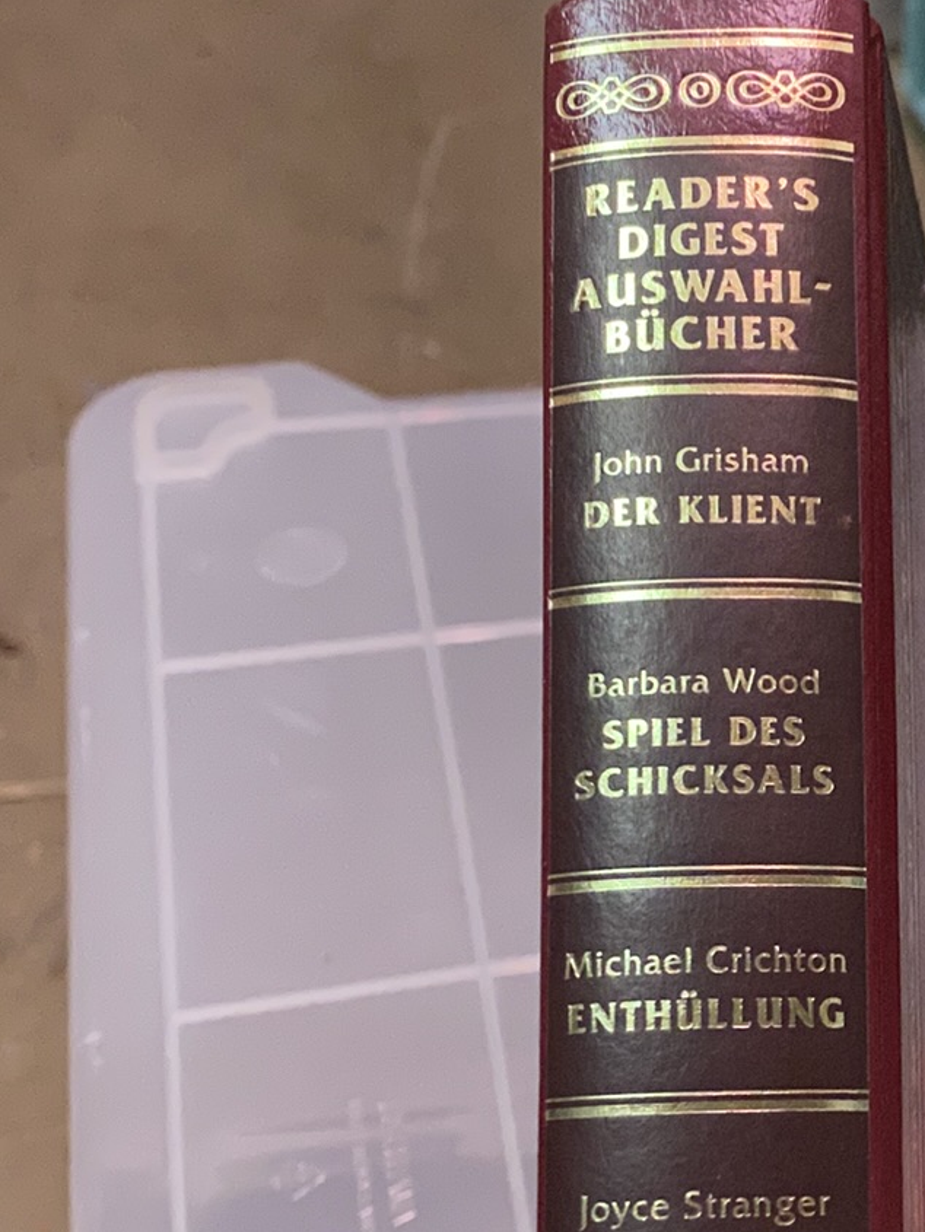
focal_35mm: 63
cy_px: 872
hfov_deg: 22.2
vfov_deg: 30.4
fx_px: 2244
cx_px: 980
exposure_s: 1/33
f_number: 1.8
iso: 400
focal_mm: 4.25
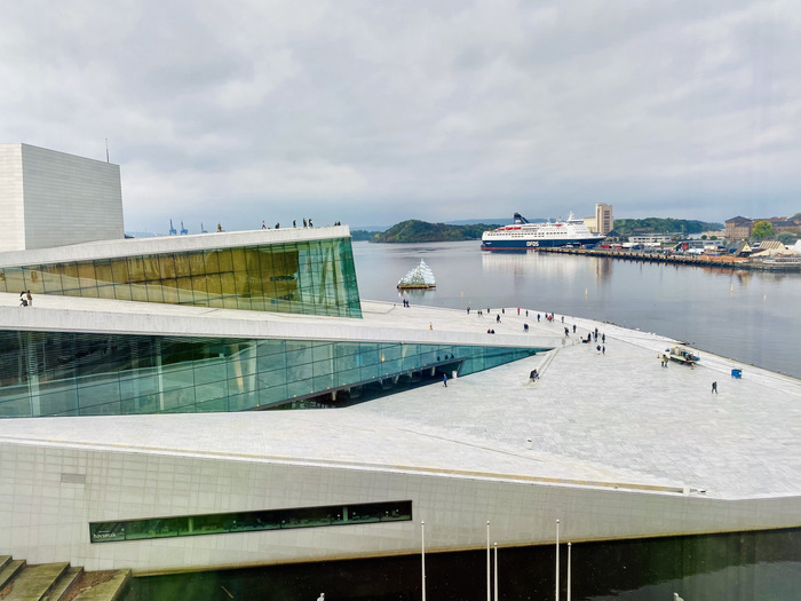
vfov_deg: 53.1
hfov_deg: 67.3
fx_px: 602
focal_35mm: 26
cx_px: 400
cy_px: 300
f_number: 1.8
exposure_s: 1/293
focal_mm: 4.25
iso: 32
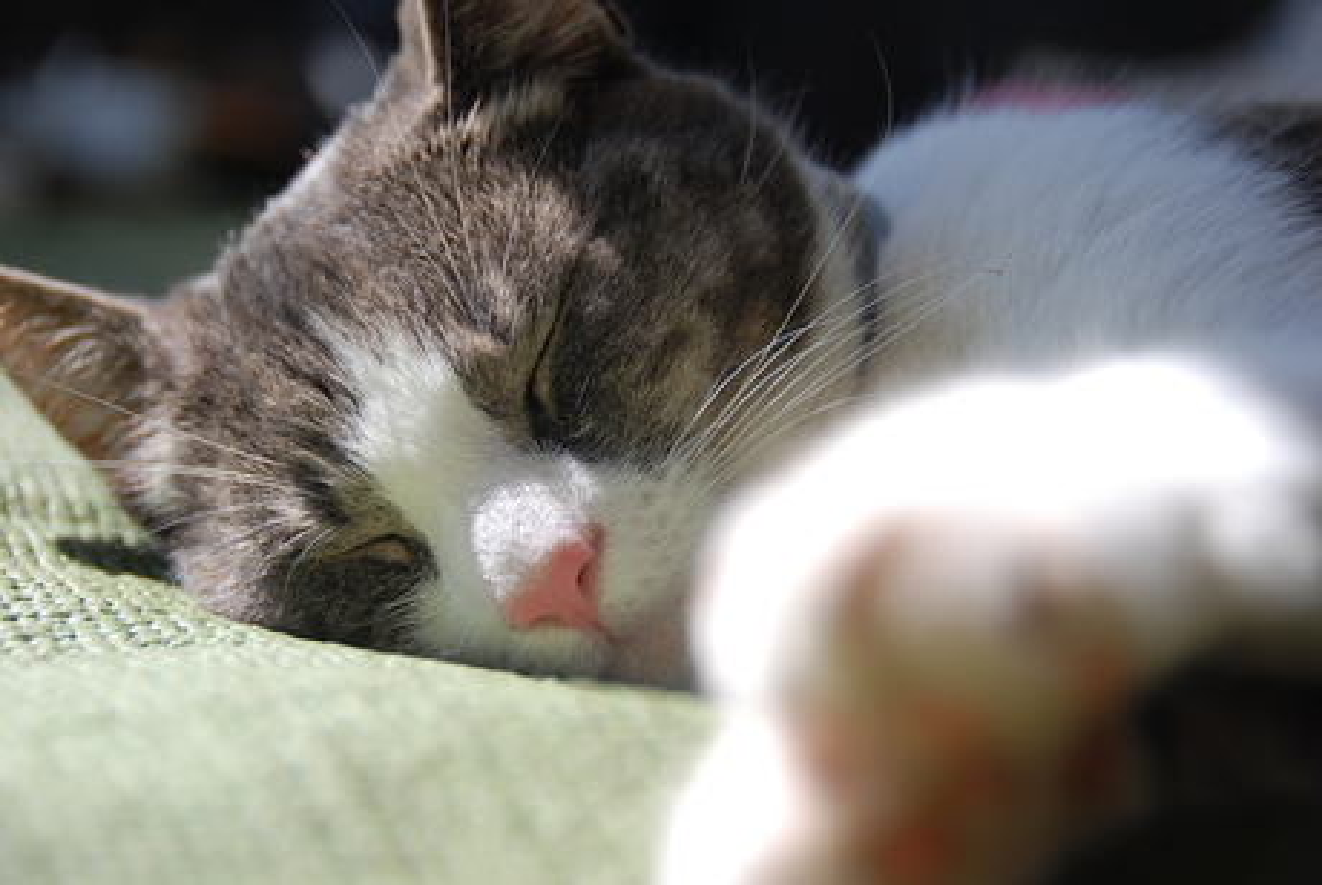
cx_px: 661
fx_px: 3861
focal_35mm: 105
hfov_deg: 19.4
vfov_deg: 13.1
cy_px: 442
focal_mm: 70
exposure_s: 1/250
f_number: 5
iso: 100
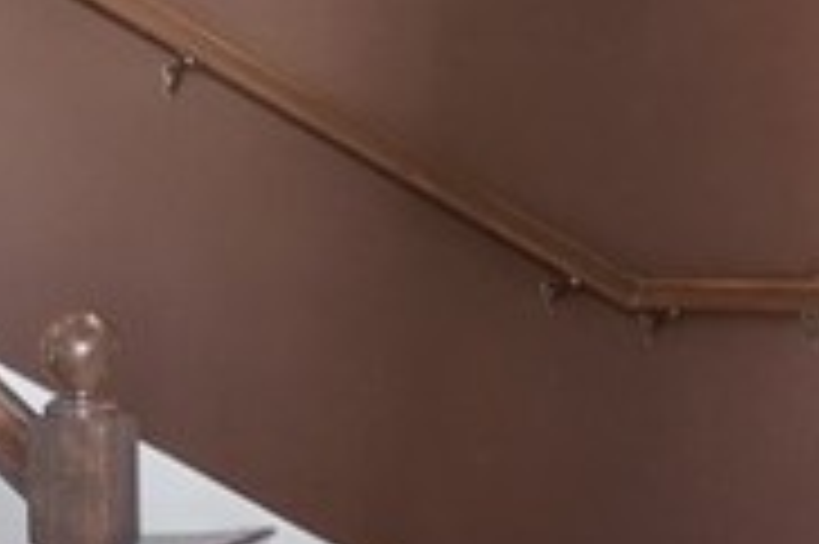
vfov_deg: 15.1
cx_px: -315
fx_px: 2046
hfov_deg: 20.2
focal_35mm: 90
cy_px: 164
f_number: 4
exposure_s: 1/15
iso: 500
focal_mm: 16
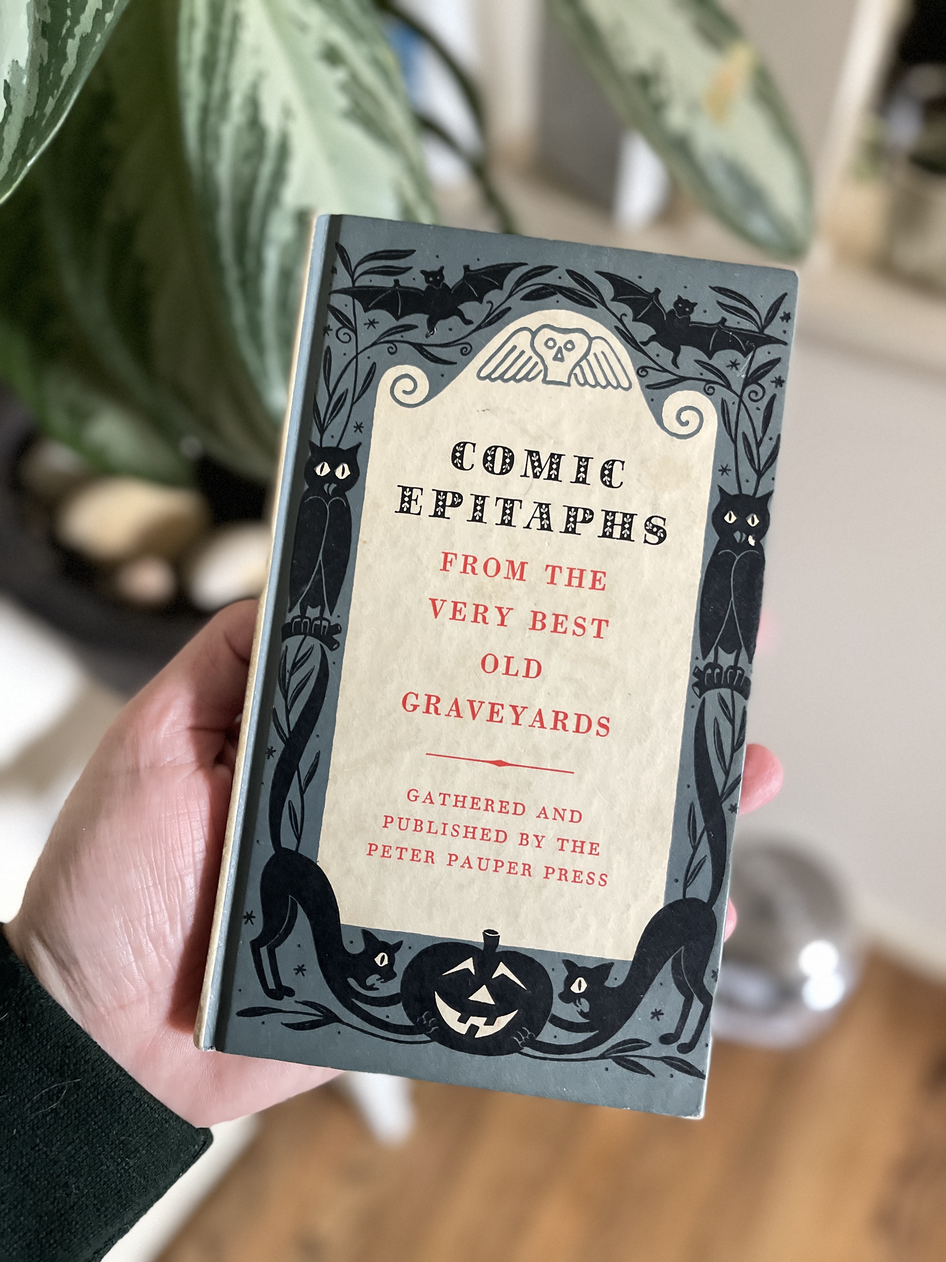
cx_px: 473
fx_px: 947
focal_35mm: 26
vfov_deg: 67.3
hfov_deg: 53.1
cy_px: 631
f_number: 1.6
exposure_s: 1/25
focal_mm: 5.1
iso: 1000
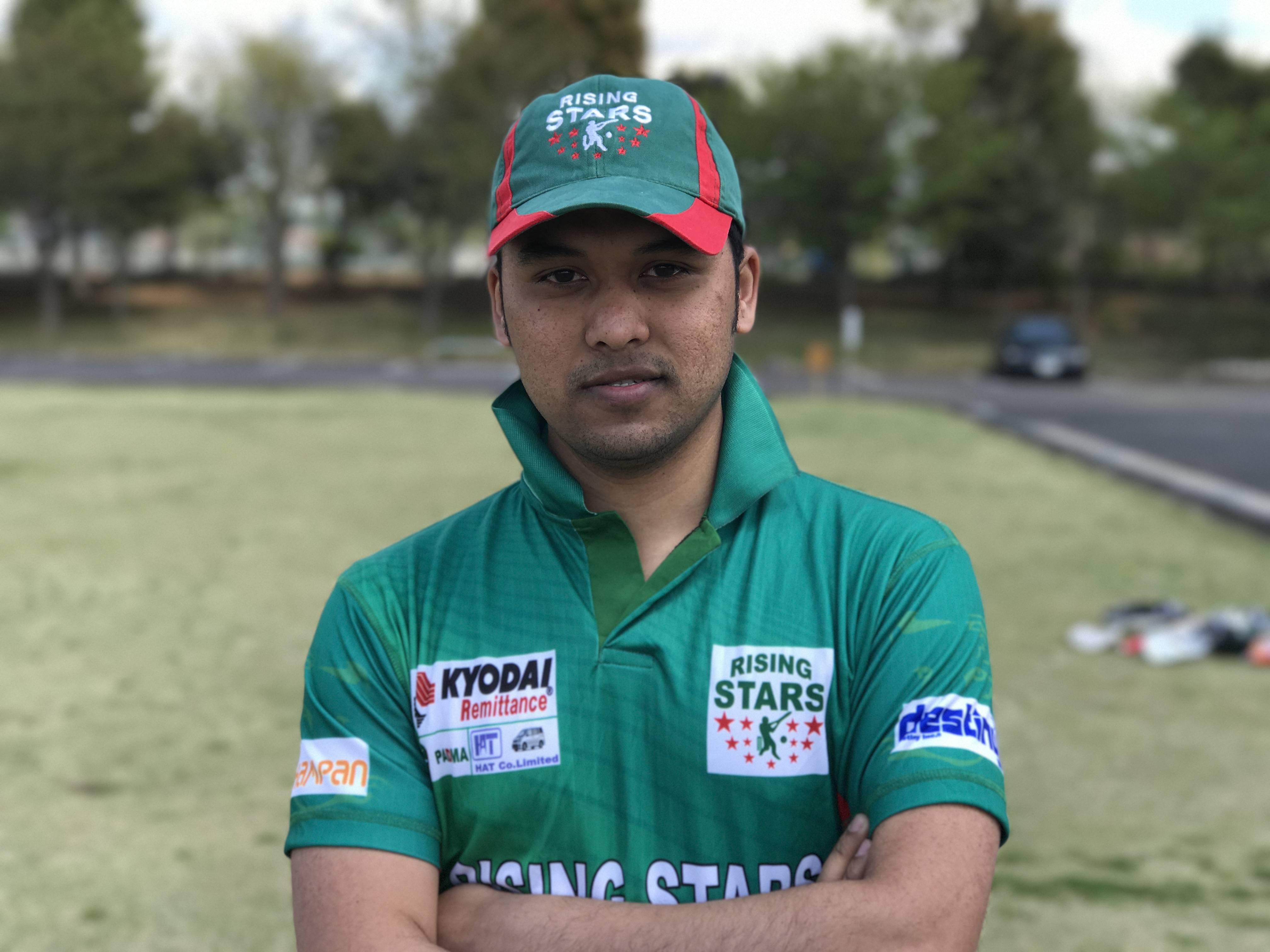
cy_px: 476
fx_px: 2091
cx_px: 635
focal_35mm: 57
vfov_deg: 25.7
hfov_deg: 33.8
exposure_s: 1/311
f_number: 2.8
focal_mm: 6.6
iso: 20
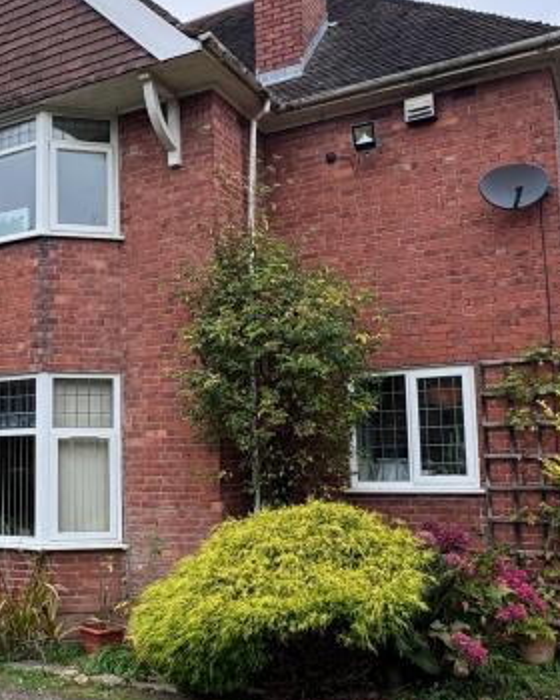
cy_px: 378
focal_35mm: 40
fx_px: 829
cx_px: 126
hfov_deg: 36.3
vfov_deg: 45.8
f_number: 2.2
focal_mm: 2.22
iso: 40
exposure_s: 1/167
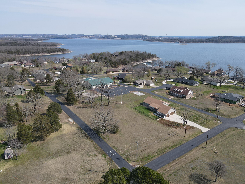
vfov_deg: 56.8
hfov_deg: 71.6
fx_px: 170
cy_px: 92
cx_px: 122
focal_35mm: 24
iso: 100
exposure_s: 1/640
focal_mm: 4.5
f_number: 2.8
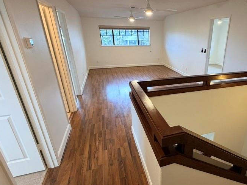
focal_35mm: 22
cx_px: 166
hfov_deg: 73.9
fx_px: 157
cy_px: 99
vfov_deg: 61.0
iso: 320
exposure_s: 1/60
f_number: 2.2
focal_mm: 2.22
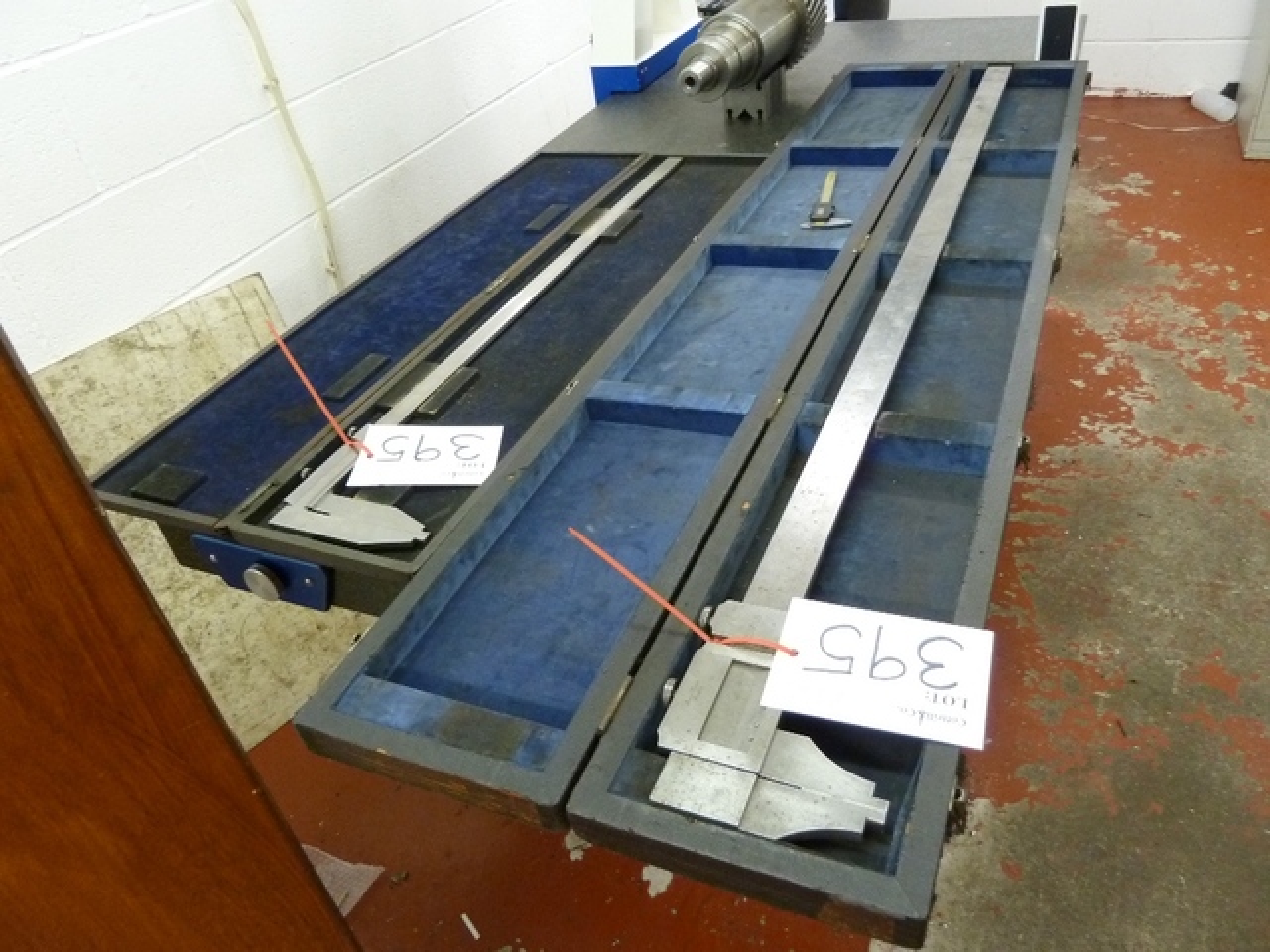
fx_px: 917
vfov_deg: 54.9
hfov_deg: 69.4
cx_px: 635
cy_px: 476
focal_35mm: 25
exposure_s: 1/25
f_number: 3.3
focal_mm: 4.1
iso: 400
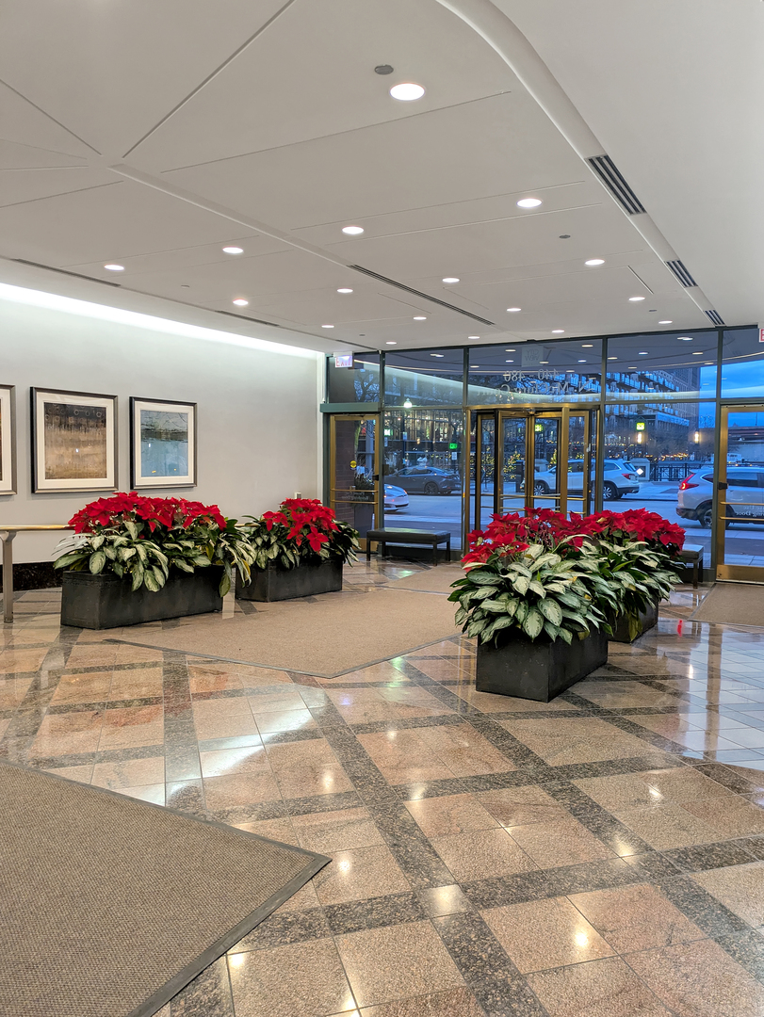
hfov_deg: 54.9
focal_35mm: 25
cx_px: 382
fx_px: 735
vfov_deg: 69.4
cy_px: 508
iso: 131
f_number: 1.89
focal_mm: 5.43
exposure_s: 1/40
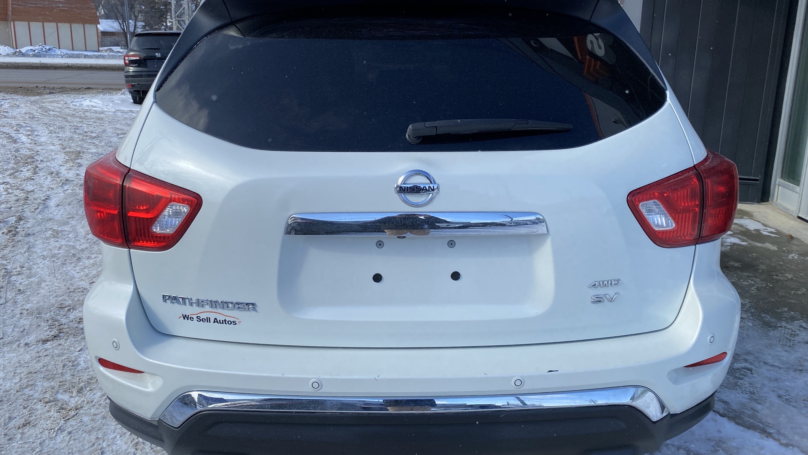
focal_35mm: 29
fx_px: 621
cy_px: 195
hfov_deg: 66.1
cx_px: 413
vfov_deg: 40.1
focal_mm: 4.25
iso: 32
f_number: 1.8
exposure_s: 1/2571
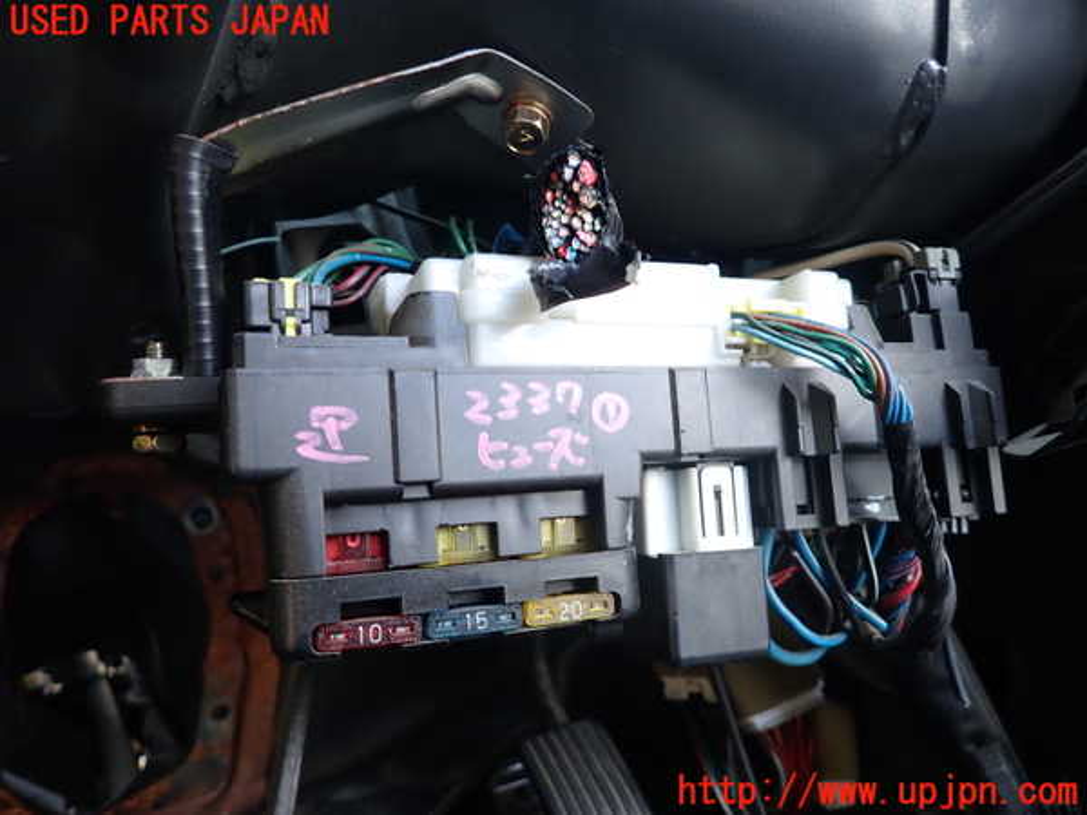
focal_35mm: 25
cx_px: 544
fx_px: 785
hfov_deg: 69.4
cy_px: 408
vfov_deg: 54.9
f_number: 2
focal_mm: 4.5
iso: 125
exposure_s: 1/60
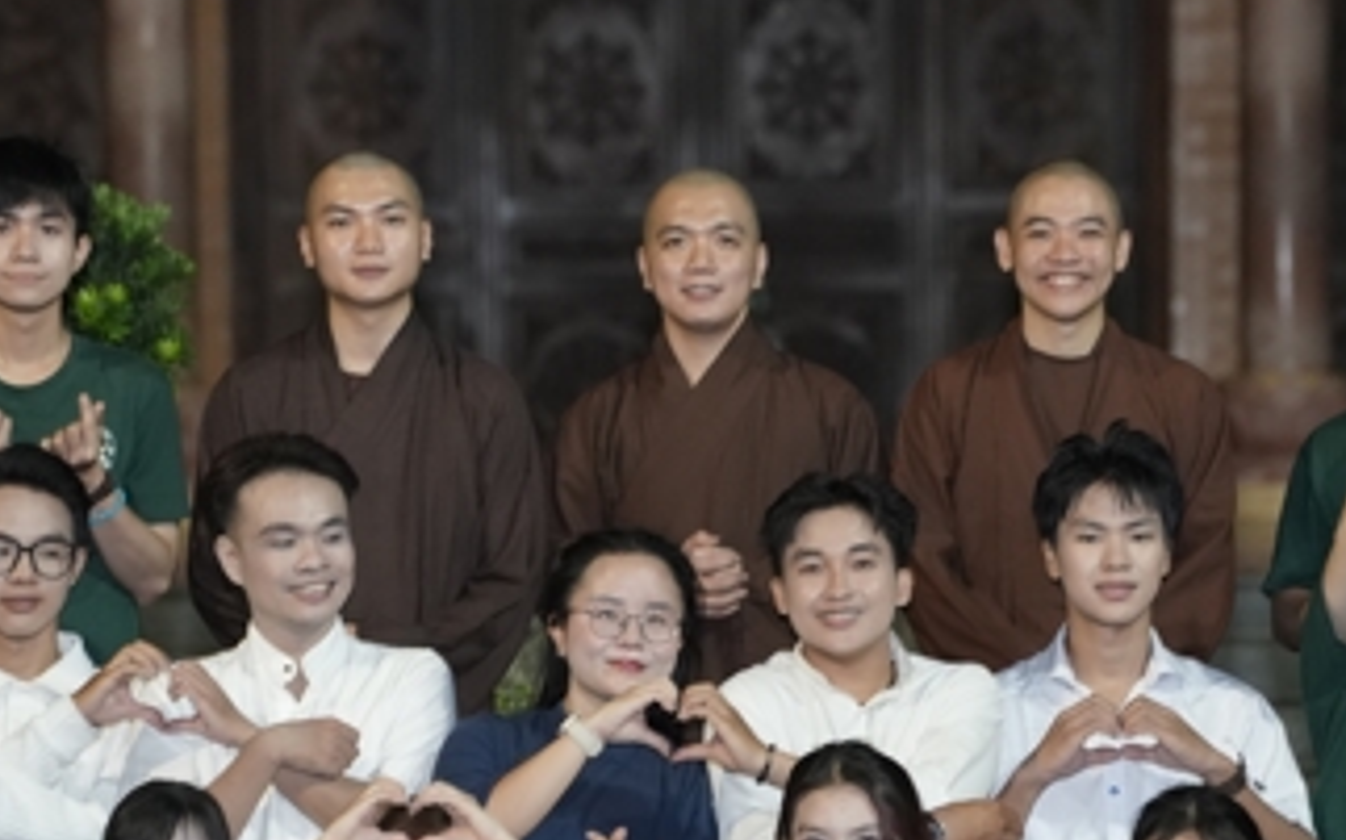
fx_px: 7774
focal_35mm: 212
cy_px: 596
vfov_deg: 6.2
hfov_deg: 9.9
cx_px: 677
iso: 3200
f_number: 2.8
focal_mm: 103
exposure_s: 1/125
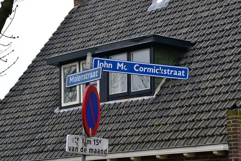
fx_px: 864
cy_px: 80
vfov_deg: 10.6
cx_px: 120
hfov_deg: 15.9
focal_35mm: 129
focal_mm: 86
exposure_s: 1/1250
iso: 1600
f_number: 9
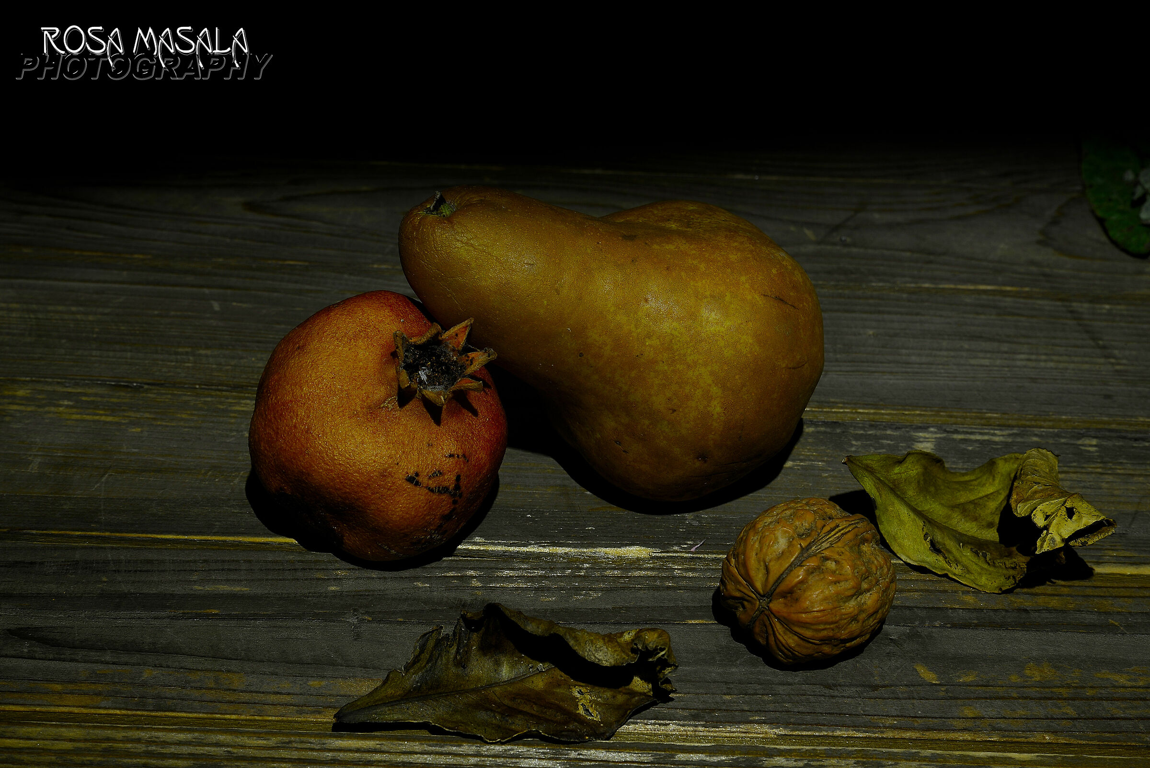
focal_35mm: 85
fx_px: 2716
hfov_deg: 23.9
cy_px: 384
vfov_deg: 16.1
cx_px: 575
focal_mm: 85
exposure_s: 15
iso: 100
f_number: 16
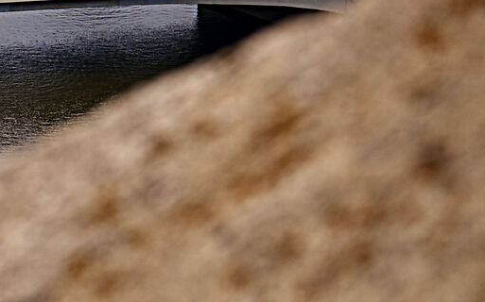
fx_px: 4412
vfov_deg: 3.9
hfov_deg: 6.1
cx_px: -604
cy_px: -188
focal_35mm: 334
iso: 125
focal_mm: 70
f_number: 9
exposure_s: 1/250
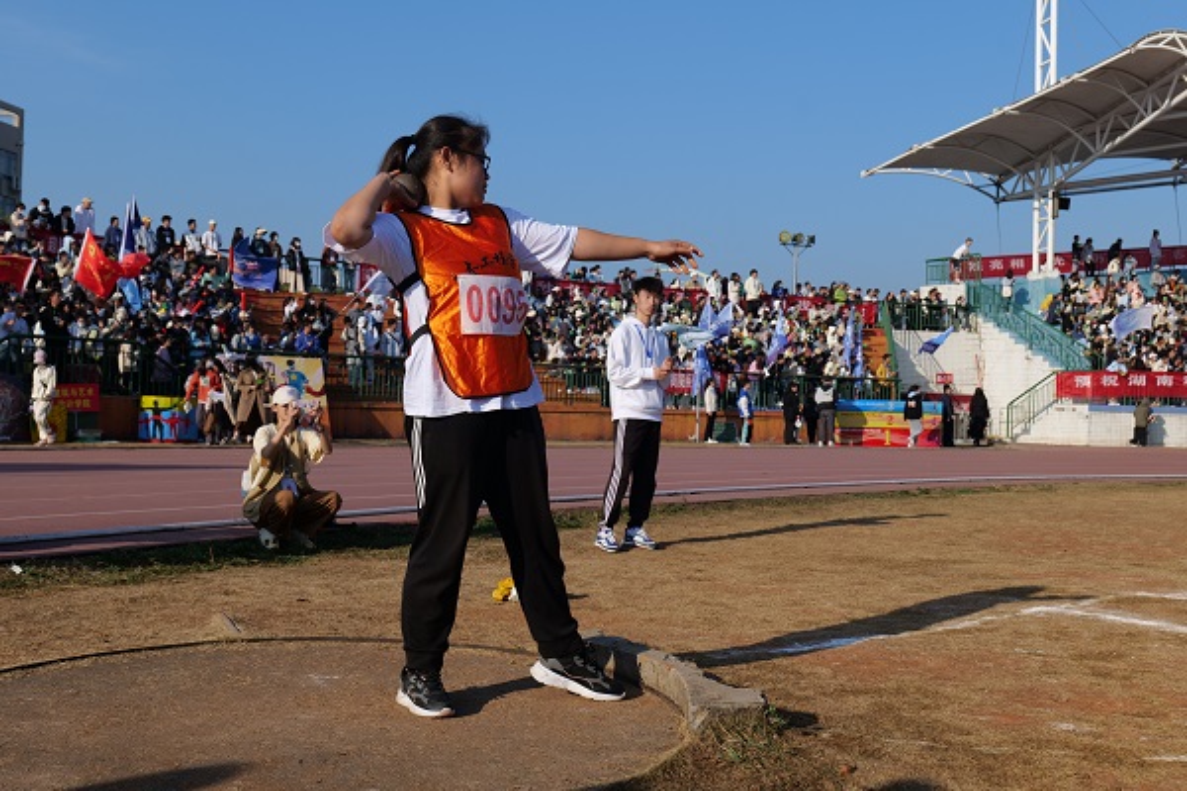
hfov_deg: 47.4
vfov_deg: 32.6
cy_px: 396
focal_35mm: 41
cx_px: 594
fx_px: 1352
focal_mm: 41
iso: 100
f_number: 8
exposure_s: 1/320
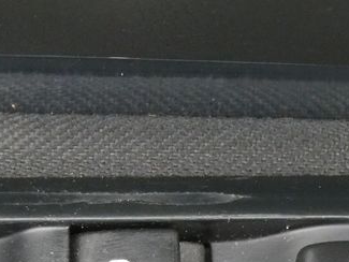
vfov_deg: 10.1
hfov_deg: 13.6
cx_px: 132
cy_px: 326
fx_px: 1462
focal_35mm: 145
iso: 800
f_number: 5
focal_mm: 8.2
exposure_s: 1/80
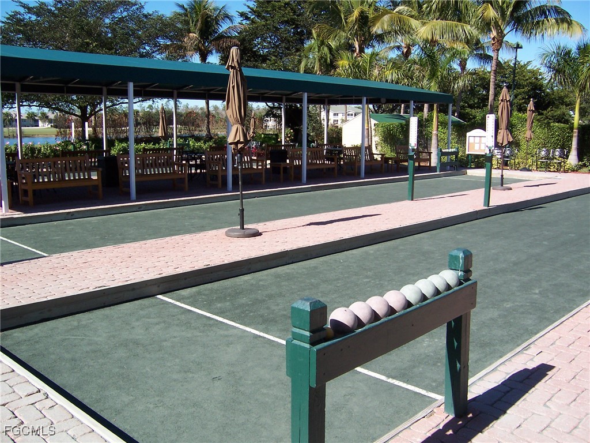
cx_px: 295
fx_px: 562
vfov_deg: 42.9
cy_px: 222
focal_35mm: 33
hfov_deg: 55.4
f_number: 4
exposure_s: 1/500
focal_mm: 5.5
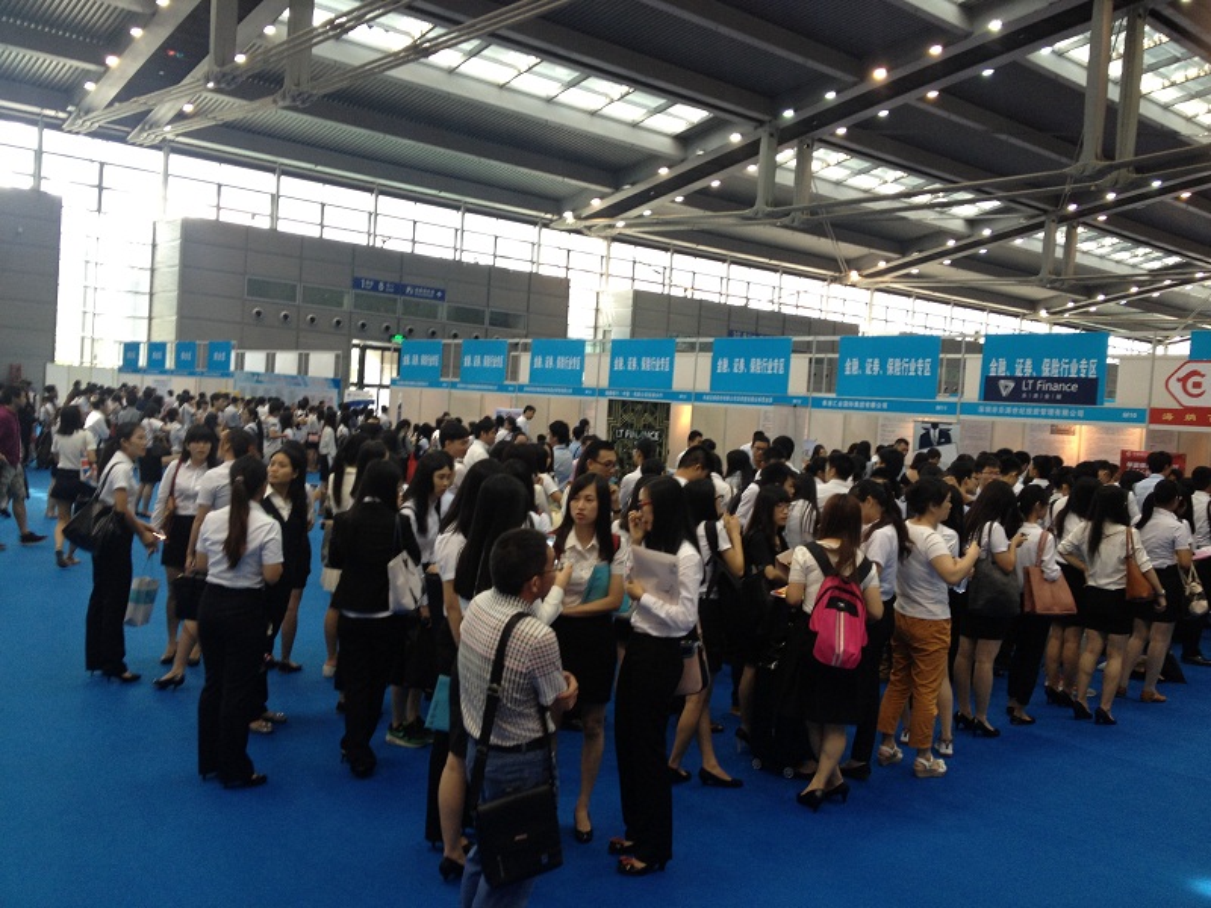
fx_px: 1224
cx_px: 606
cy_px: 454
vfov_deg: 40.7
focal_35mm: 35
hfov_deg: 52.6
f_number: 2.4
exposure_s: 1/20
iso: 80
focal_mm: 4.28
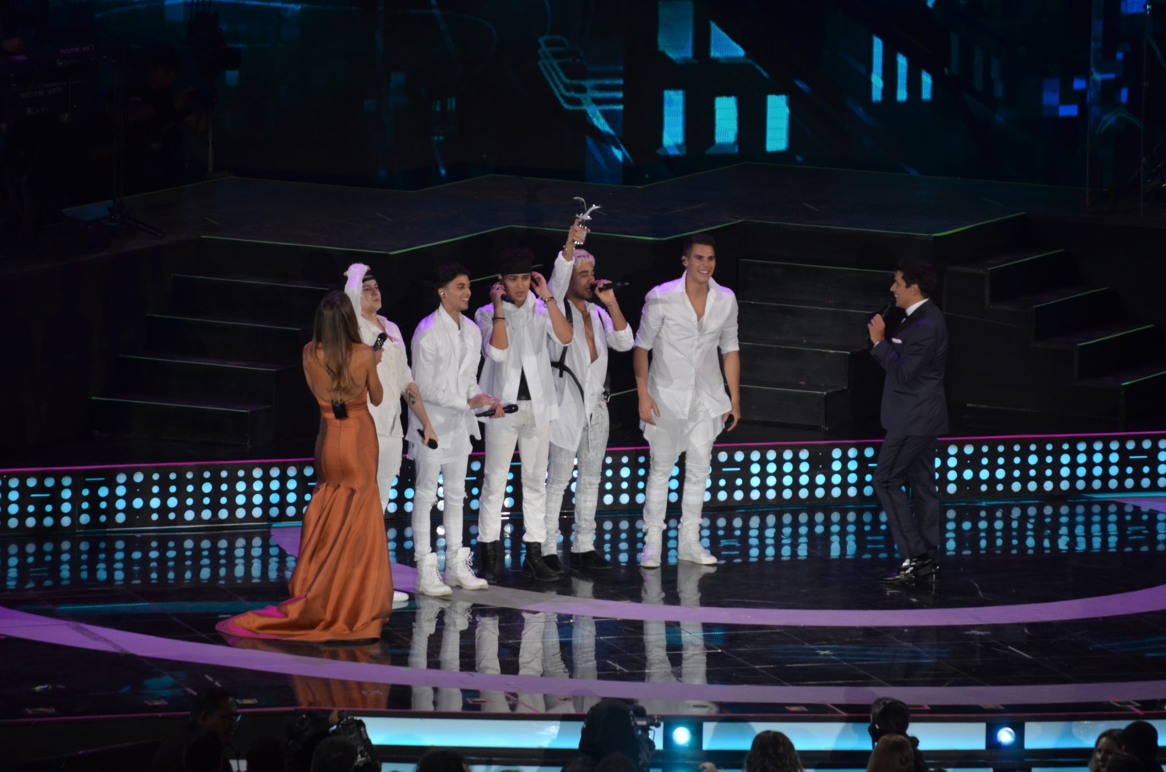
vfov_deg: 4.6
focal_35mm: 300
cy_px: 386
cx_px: 583
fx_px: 9696
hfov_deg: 6.9
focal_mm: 200
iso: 800
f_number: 5.6
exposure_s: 1/125
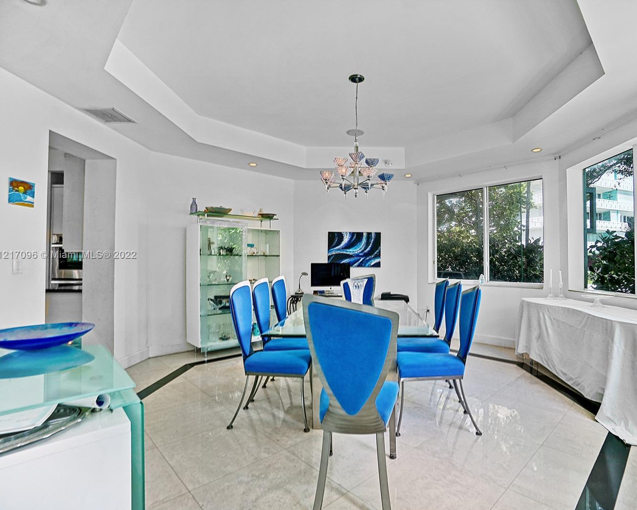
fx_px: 320
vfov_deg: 77.0
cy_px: 255
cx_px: 367
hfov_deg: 89.0
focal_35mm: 17
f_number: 5.6
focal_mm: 10
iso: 200
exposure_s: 1/30
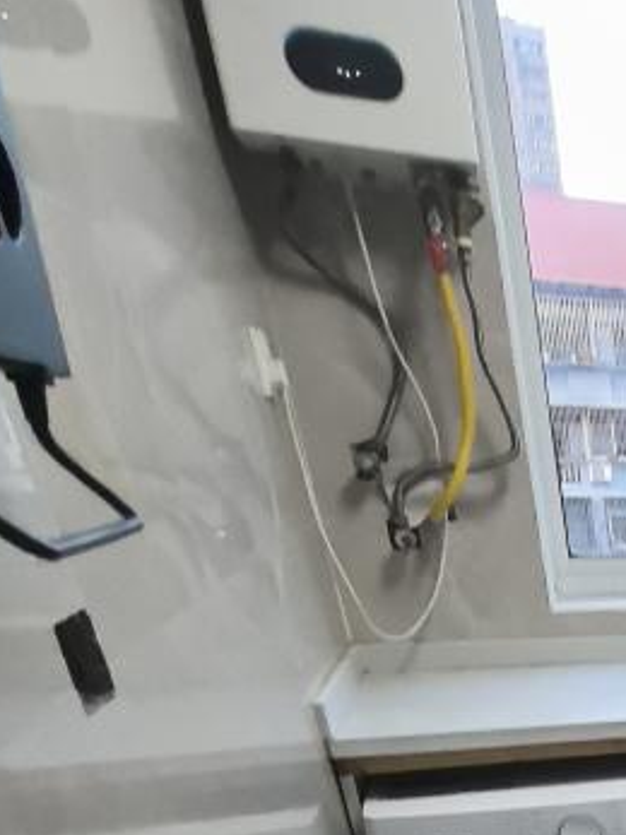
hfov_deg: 25.9
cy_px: 957
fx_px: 965
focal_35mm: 40
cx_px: 953
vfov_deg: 37.6
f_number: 2.2
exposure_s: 1/100
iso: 160
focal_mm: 1.76
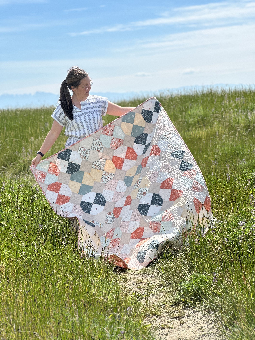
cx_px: 128
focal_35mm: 77
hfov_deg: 19.1
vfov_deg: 25.3
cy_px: 170
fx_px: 756
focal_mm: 9
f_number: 2.8
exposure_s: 1/1043
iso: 32
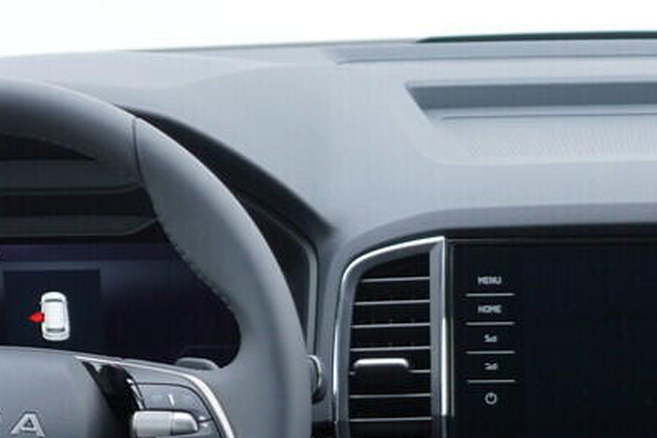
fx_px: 2391
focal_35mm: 131
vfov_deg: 10.4
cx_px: 629
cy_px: 435
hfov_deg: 15.4
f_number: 2.8
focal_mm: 24
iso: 125
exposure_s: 1/40
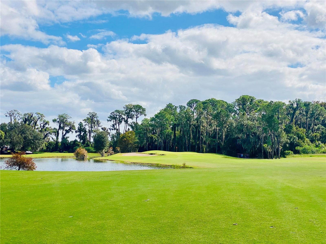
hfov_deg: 36.8
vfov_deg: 28.0
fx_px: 490
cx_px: 163
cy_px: 122
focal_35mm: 52
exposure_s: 1/3984
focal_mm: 6
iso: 25
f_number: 2
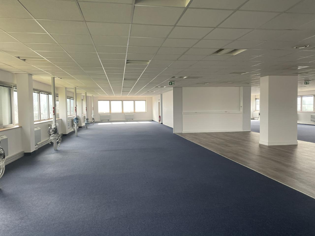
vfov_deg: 53.1
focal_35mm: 26
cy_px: 118
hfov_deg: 67.3
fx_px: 237
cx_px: 158
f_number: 1.6
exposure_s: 1/121
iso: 100
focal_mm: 4.2
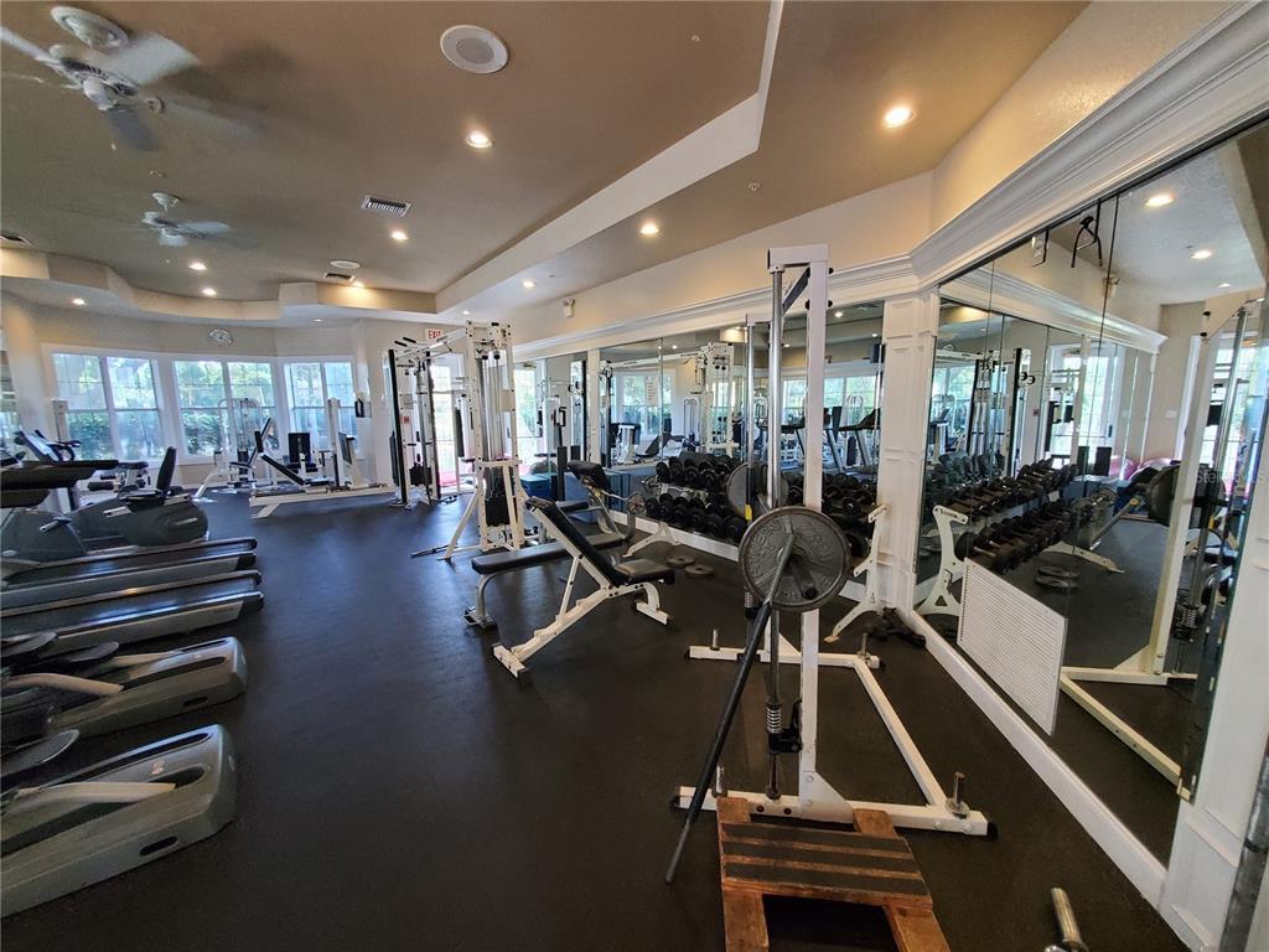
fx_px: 477
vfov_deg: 89.9
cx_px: 634
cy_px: 476
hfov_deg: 106.2
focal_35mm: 13
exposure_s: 1/59
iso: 640
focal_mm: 1.8
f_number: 2.2
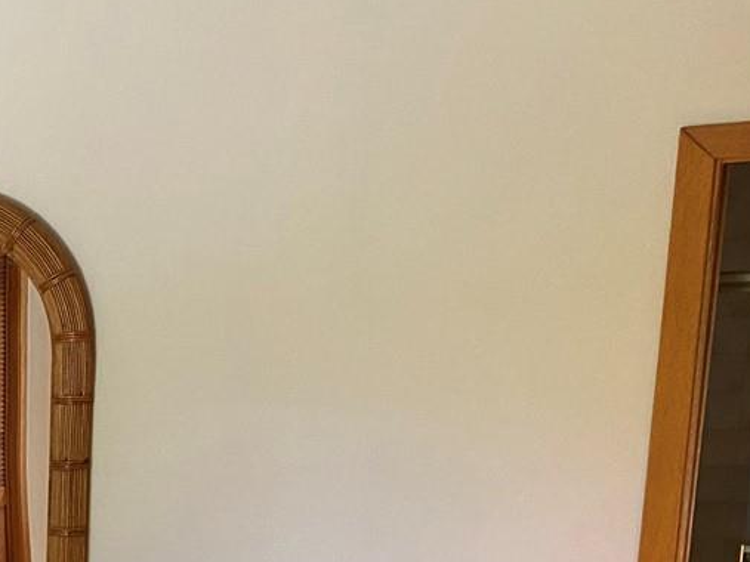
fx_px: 1776
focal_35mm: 82
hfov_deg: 20.5
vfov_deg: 16.6
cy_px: 800
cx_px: -365
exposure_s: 1/60
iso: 100
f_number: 1.8
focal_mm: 4.25
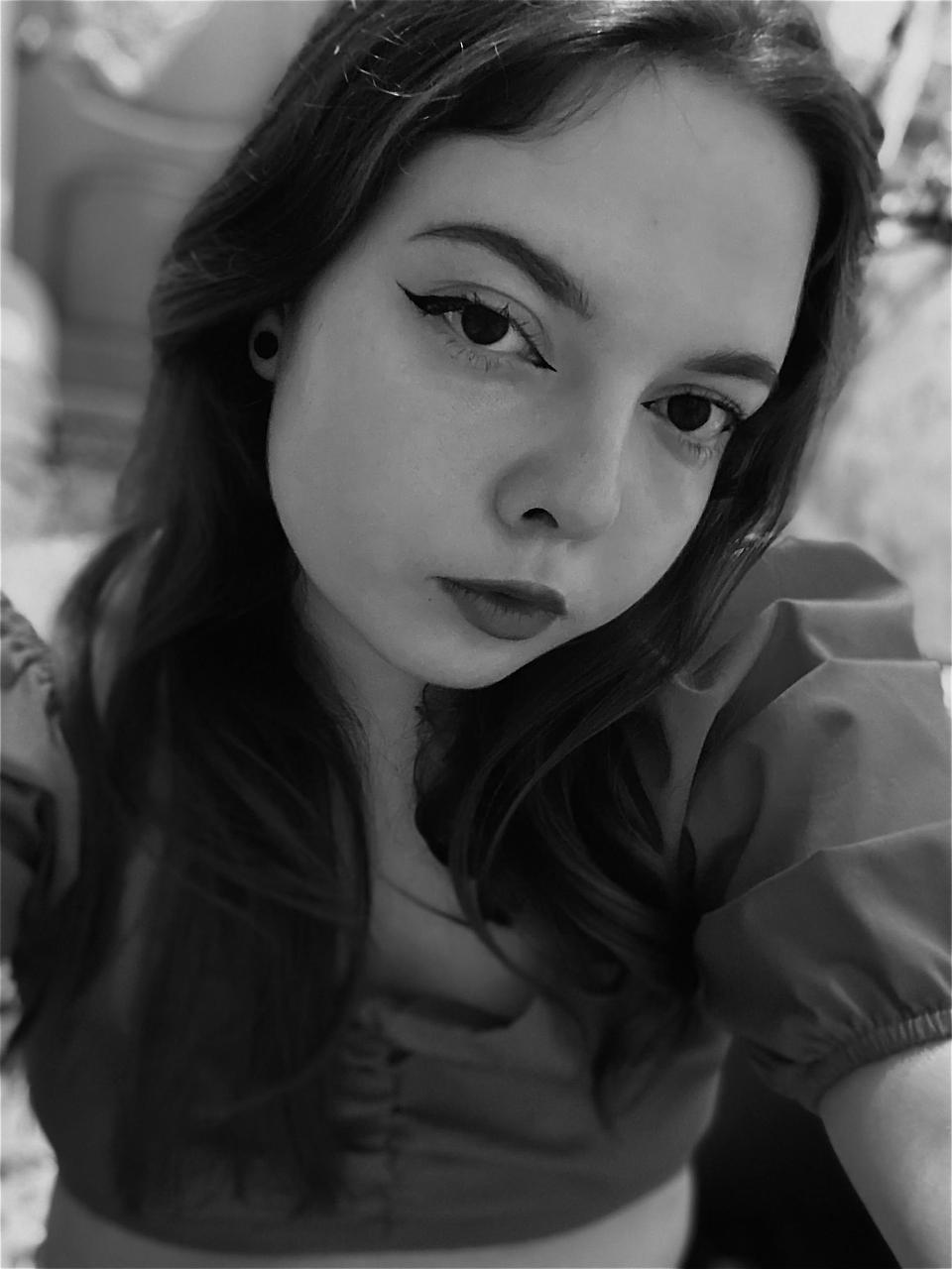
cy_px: 634
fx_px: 1100
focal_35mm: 30
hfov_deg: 46.8
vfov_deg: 60.0
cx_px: 476
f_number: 2.2
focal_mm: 2.71
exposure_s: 1/20
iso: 640
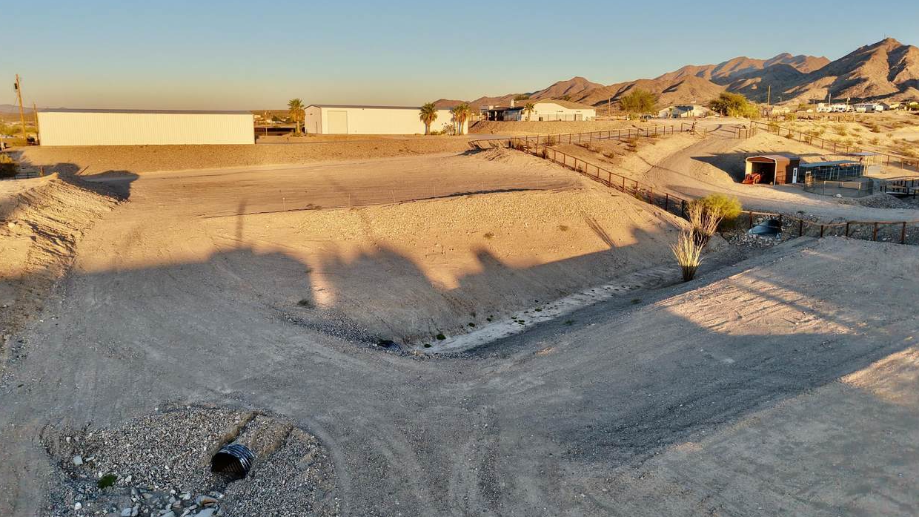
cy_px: 217
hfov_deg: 69.9
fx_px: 658
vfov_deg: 42.7
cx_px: 453
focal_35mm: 27
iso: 100
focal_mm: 8.67
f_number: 1.8
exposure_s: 1/800
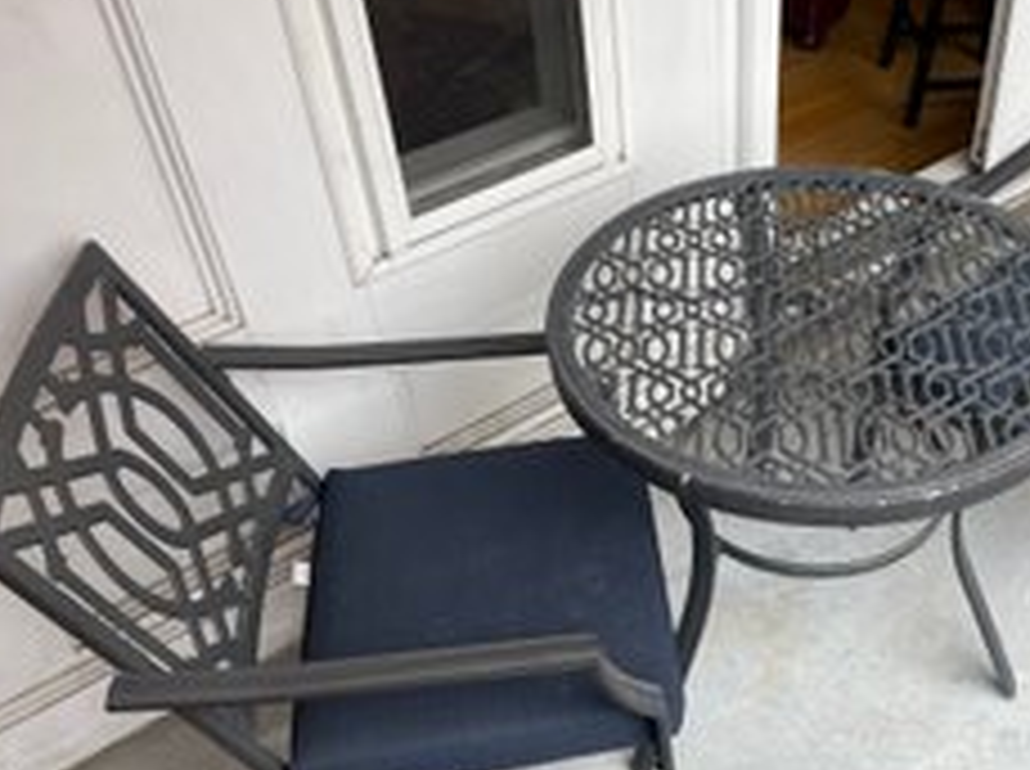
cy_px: 435
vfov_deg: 36.7
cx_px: 686
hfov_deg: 47.2
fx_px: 1159
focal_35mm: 39
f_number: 1.6
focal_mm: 4.2
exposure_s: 1/274
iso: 32
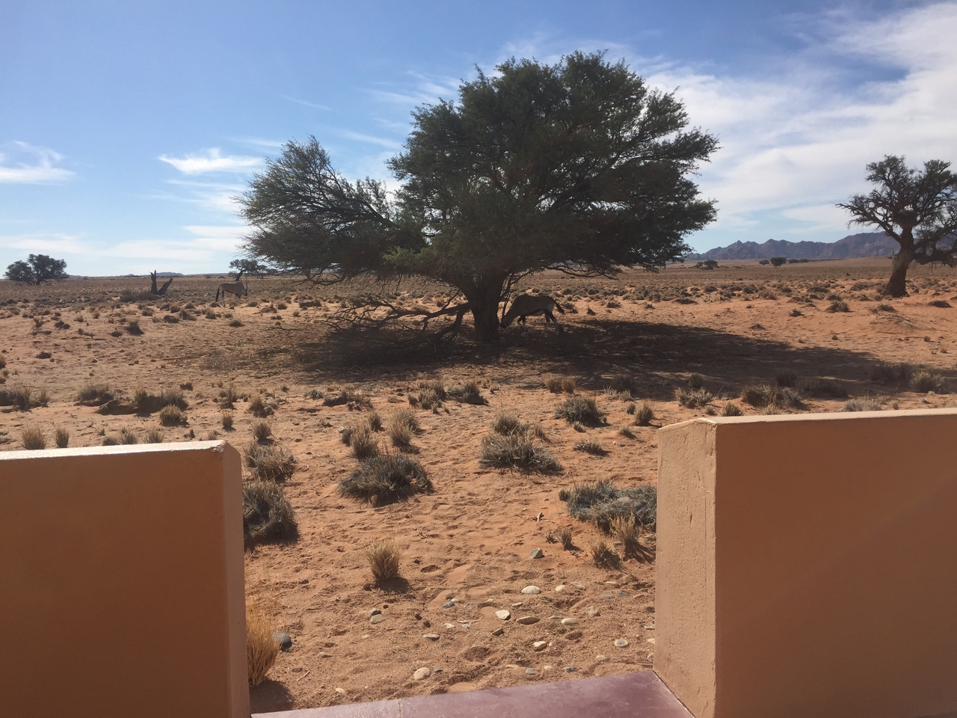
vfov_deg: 48.2
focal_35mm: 29
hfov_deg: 61.7
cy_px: 359
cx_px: 478
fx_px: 802
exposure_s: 1/3597
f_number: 2.2
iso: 32
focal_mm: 4.15
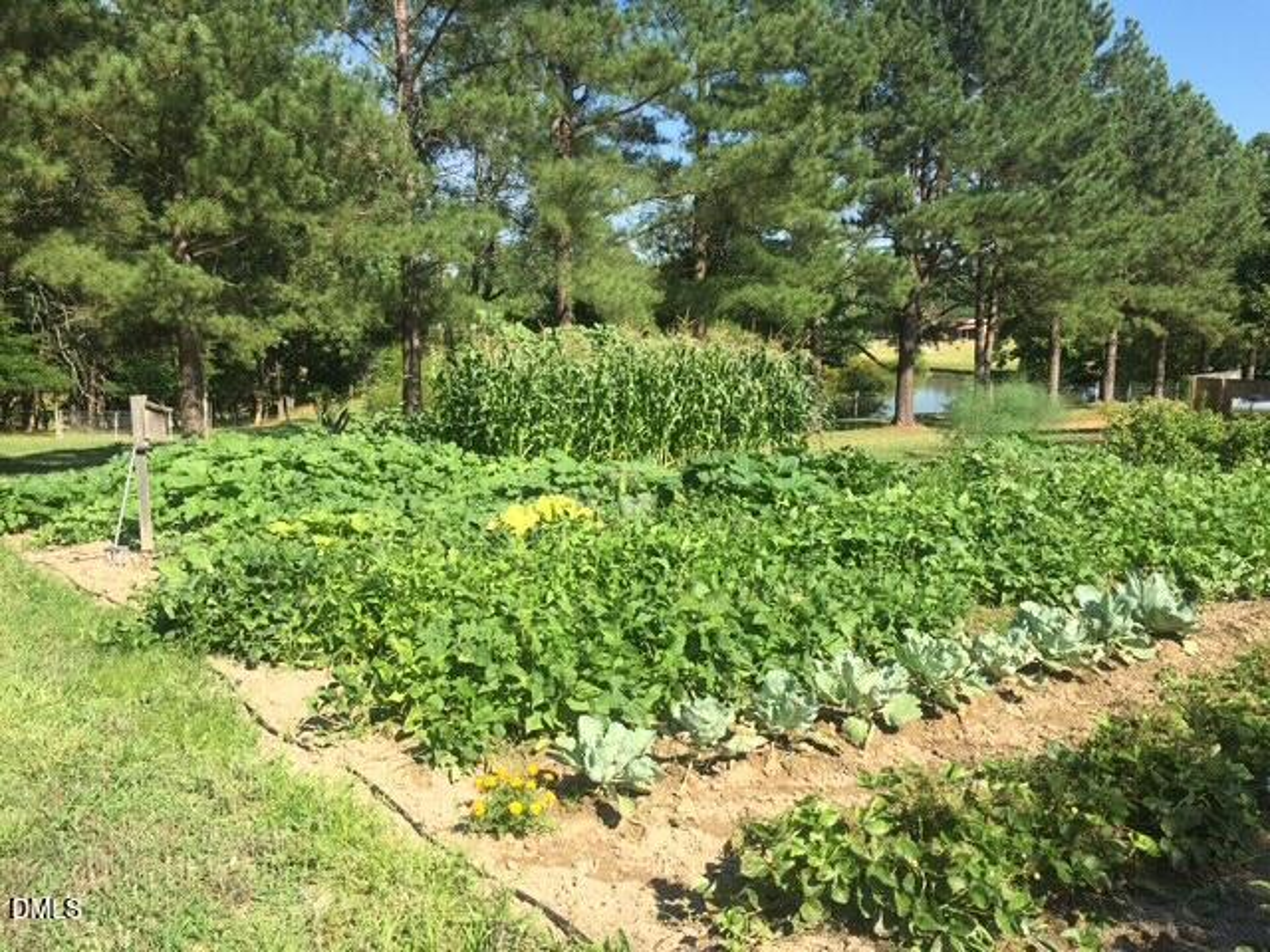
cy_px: 476
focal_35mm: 29
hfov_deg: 61.7
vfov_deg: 48.2
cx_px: 635
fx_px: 1064
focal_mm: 4.15
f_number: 2.2
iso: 32
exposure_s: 1/1041
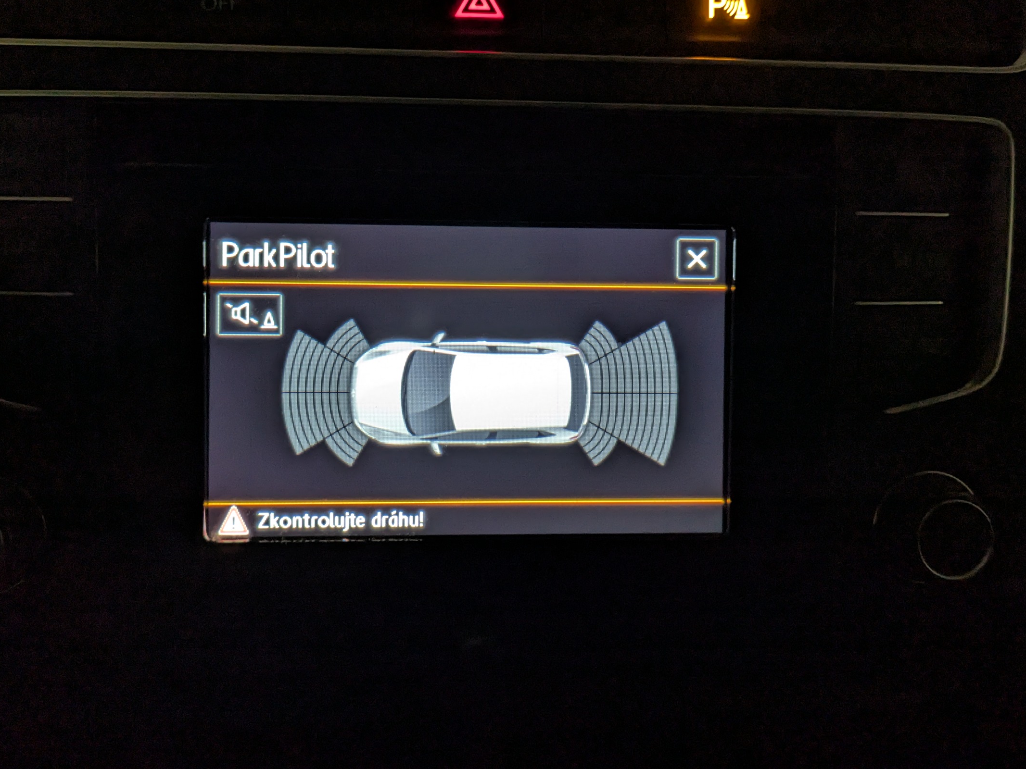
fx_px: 889
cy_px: 317
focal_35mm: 30
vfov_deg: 46.6
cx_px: 474
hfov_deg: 59.9
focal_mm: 5.43
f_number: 1.89
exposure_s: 1/16.7
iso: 345
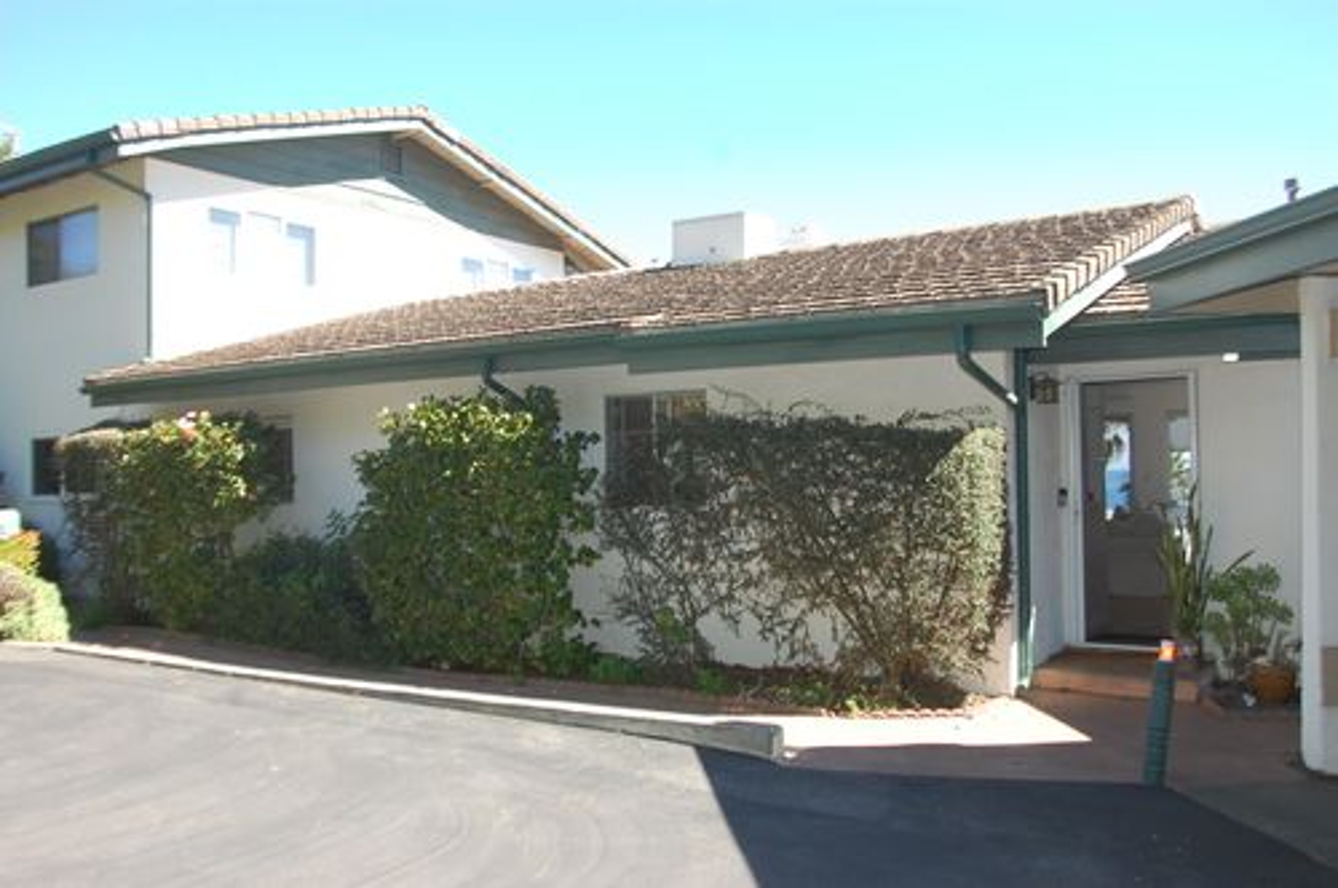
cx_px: 669
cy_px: 444
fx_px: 1169
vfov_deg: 41.6
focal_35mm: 32
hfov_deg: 59.6
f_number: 8
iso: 400
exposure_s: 1/250
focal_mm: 21
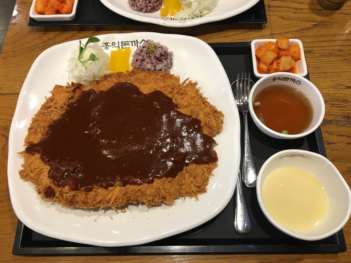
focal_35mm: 29
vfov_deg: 48.2
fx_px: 294
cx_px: 176
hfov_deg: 61.7
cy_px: 132
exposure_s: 1/30
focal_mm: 4.15
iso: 64
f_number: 2.2
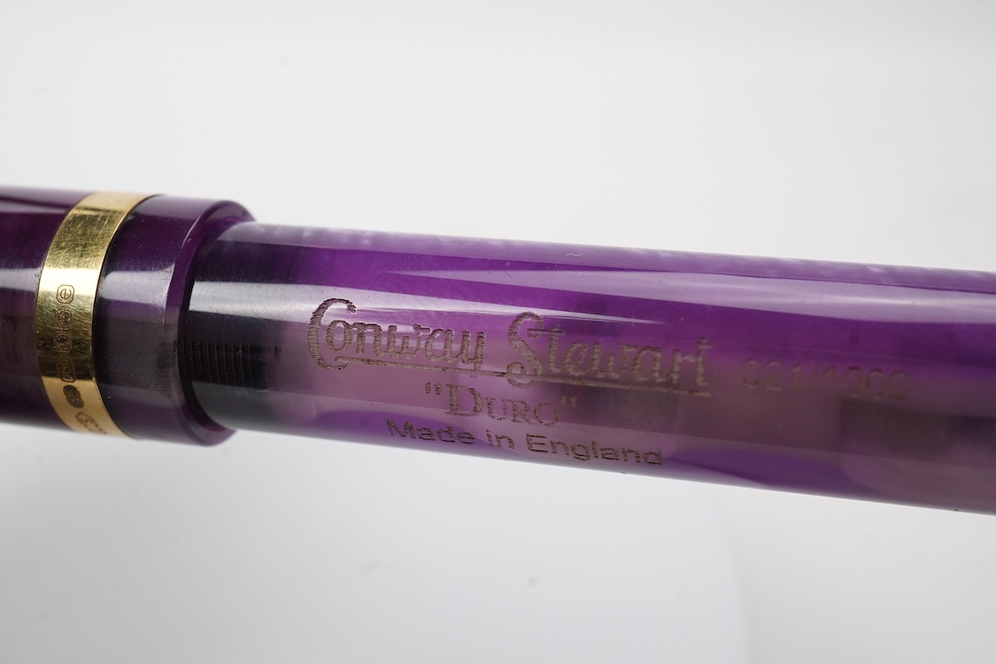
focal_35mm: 45
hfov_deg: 43.6
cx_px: 498
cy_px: 332
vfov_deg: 29.9
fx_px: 1245
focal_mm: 30
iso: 400
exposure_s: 1/100
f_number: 20
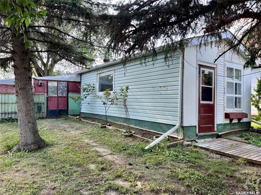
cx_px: 130
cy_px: 98
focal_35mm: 26
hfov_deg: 67.3
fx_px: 196
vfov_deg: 53.1
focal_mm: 5.1
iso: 50
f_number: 1.6
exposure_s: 1/122
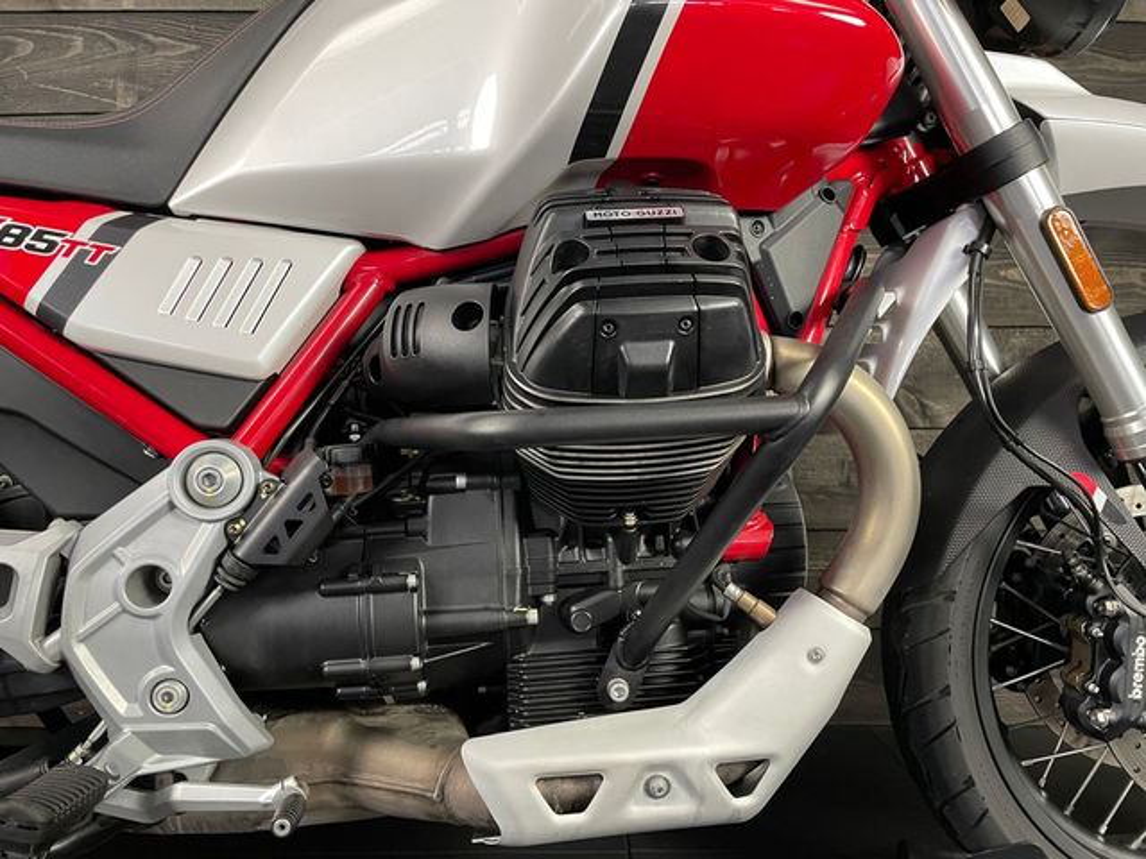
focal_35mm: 26
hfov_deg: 67.3
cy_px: 430
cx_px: 573
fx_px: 861
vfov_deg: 53.1
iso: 200
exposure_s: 1/50
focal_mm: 4.2
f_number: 1.6
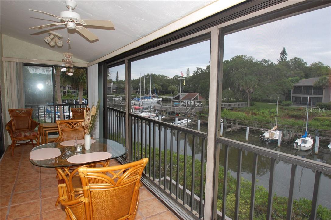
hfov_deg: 81.3
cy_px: 110
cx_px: 166
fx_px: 193
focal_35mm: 21
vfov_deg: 59.4
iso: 400
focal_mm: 14
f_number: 7.1
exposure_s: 1/200
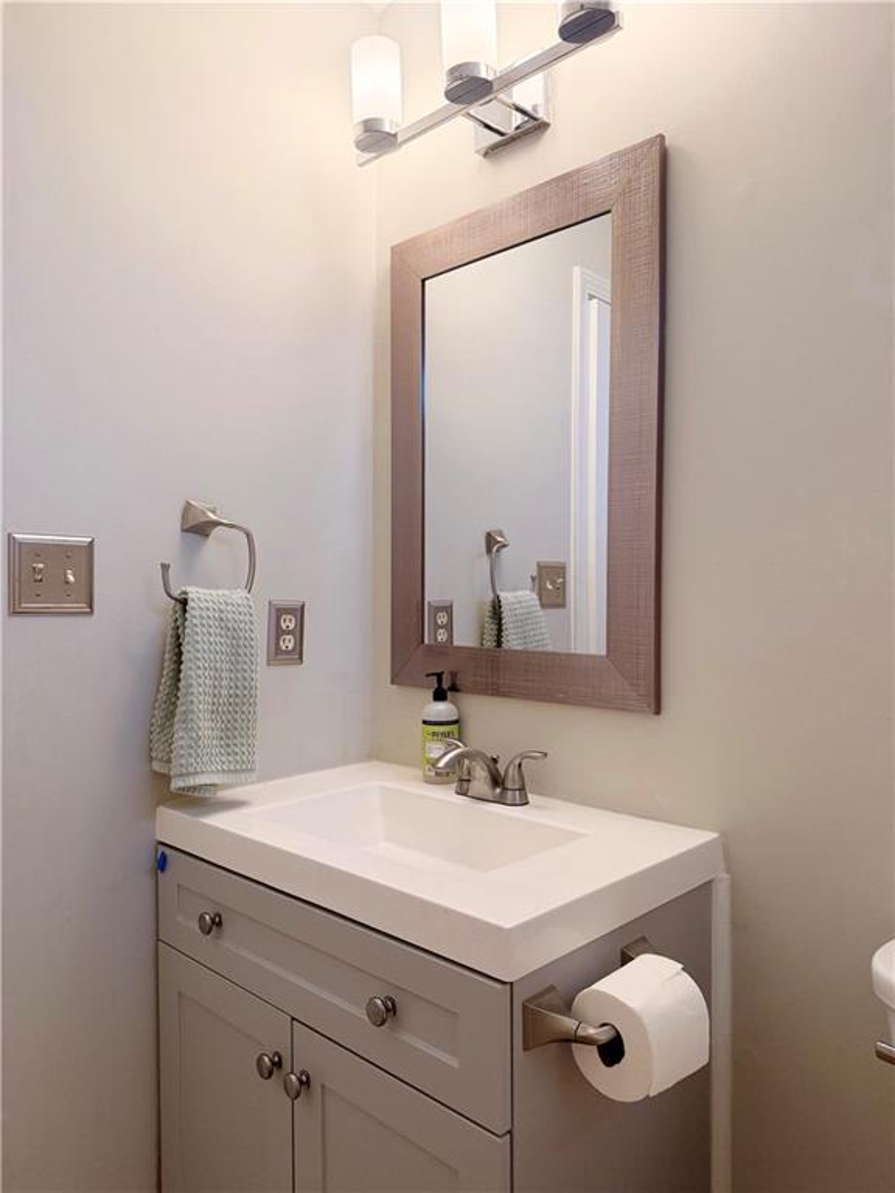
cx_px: 448
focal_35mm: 24
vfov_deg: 71.6
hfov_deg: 56.8
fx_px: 827
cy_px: 596
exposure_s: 1/182
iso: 200
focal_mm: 6.76
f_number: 1.78
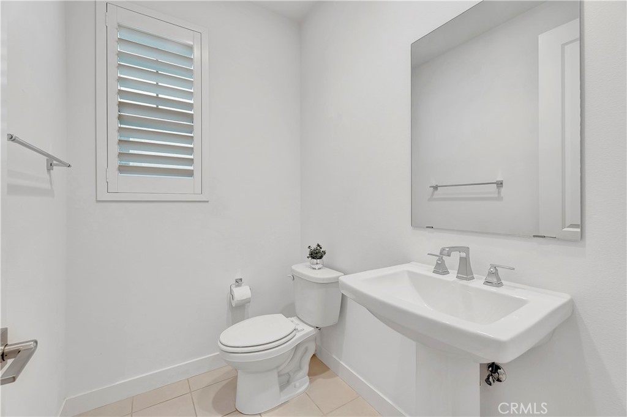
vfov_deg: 77.3
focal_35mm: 15
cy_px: 208
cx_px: 314
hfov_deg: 100.4
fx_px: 261
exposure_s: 1/20
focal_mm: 10
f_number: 5.6
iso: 100
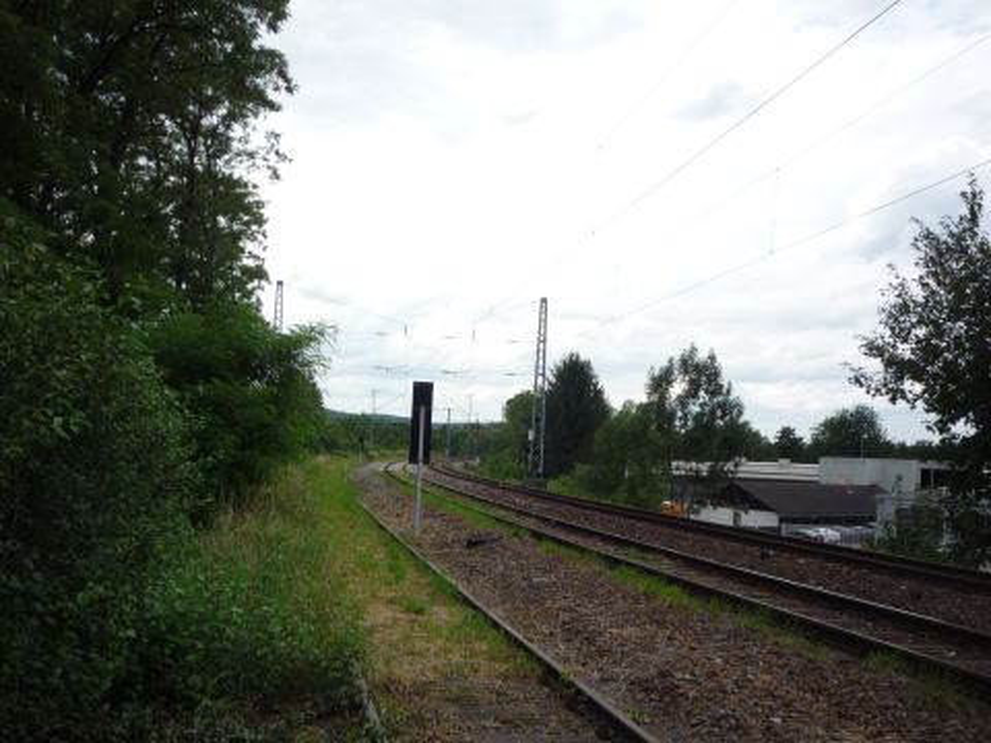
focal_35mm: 32
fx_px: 916
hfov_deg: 56.8
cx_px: 496
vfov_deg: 44.2
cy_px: 372
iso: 100
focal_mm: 5.2
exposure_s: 1/400
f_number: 4.5
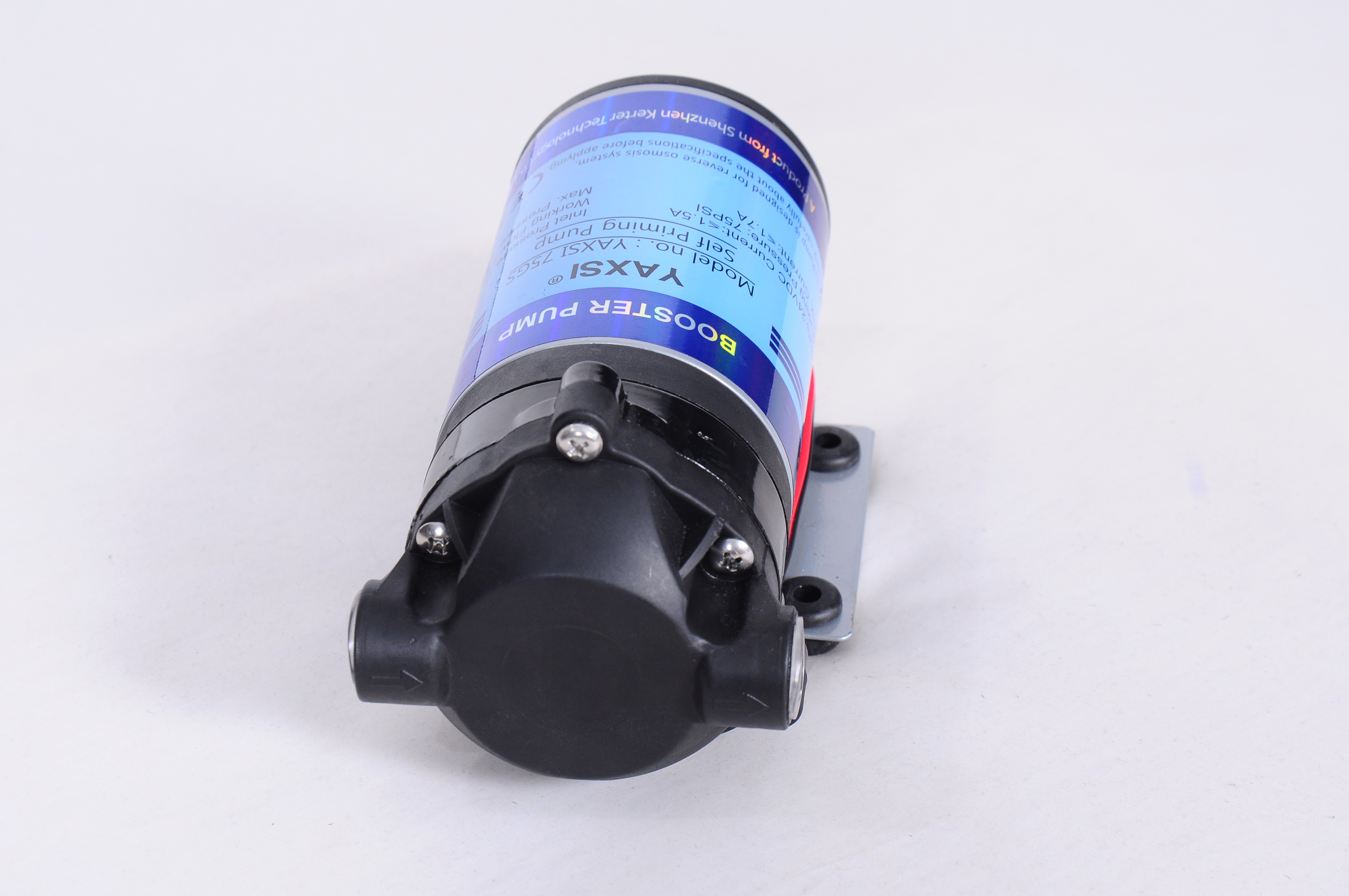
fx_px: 3368
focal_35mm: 90
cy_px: 448
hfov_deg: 22.6
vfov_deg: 15.2
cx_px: 674
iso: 400
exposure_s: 1/125
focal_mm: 60
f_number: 10
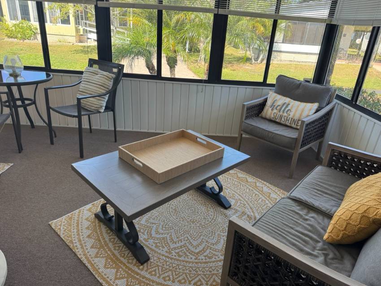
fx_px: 264
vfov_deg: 56.8
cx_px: 190
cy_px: 143
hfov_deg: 71.6
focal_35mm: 24
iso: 160
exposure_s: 1/121
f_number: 1.78
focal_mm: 6.76
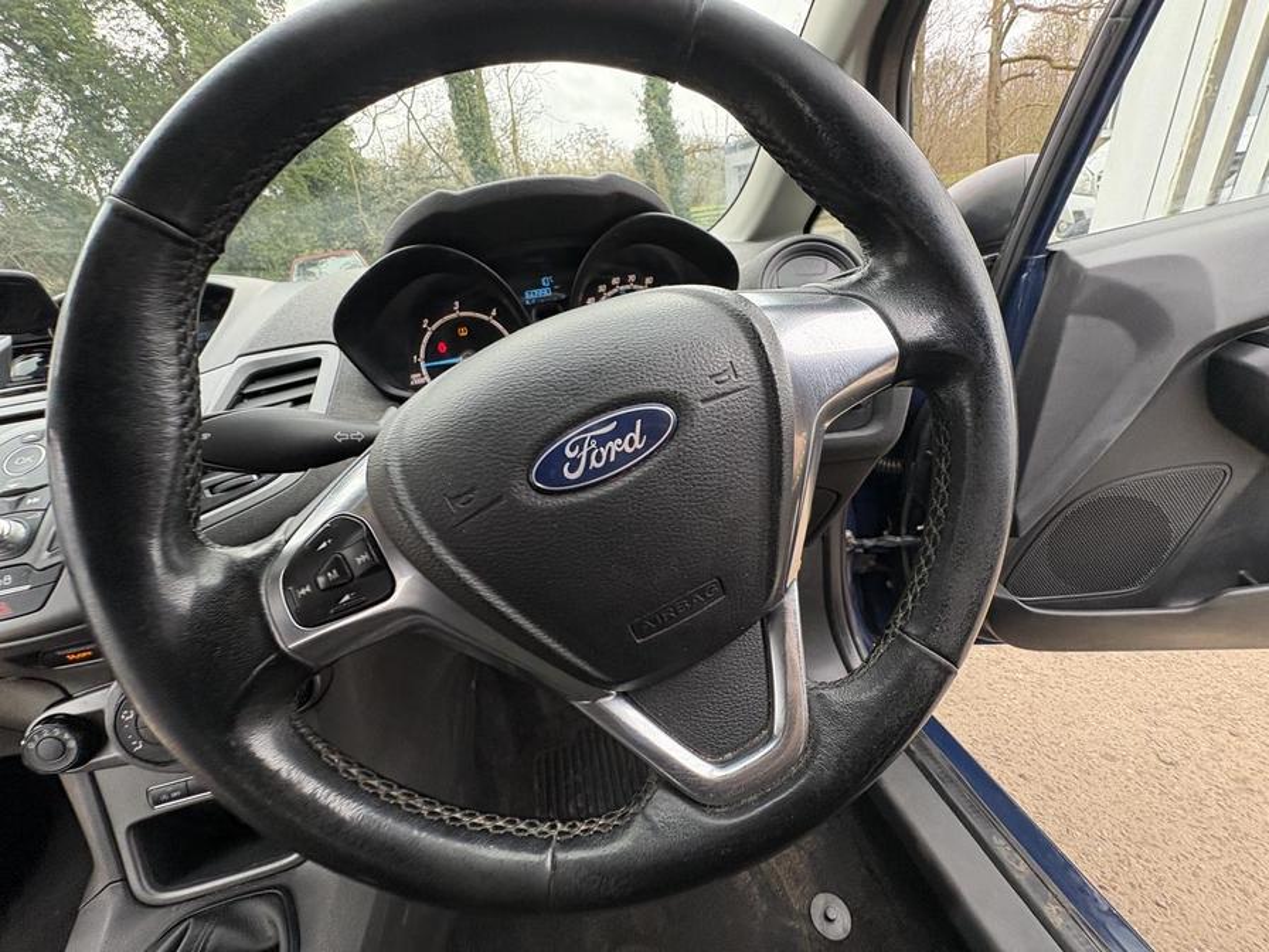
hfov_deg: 102.1
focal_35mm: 14
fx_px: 513
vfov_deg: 85.7
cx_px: 634
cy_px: 476
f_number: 2.2
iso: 125
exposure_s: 1/99
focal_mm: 2.22
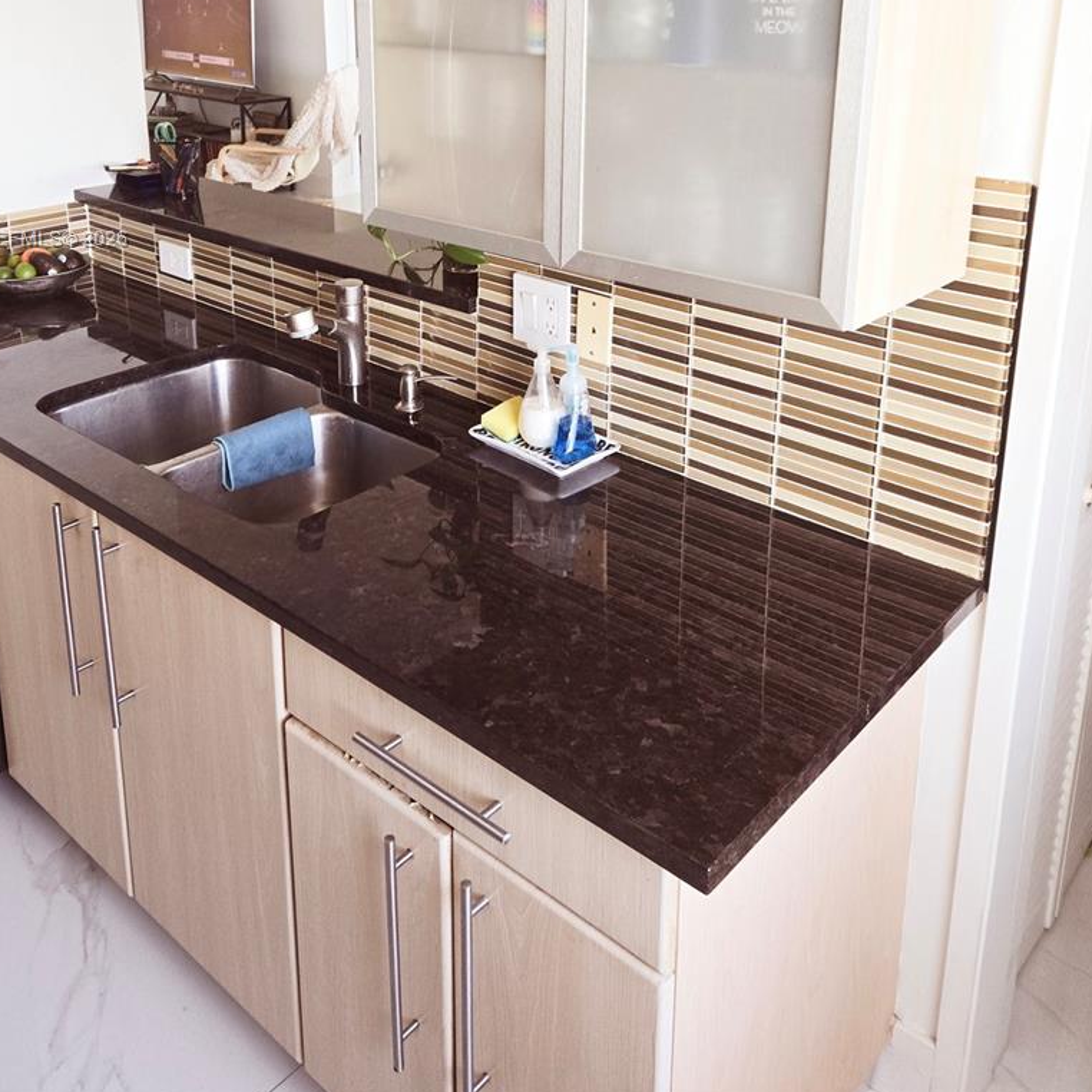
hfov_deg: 51.1
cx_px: 507
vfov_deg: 48.6
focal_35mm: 32
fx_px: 1142
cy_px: 241
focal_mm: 5.4
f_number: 1.8
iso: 200
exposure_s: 1/120
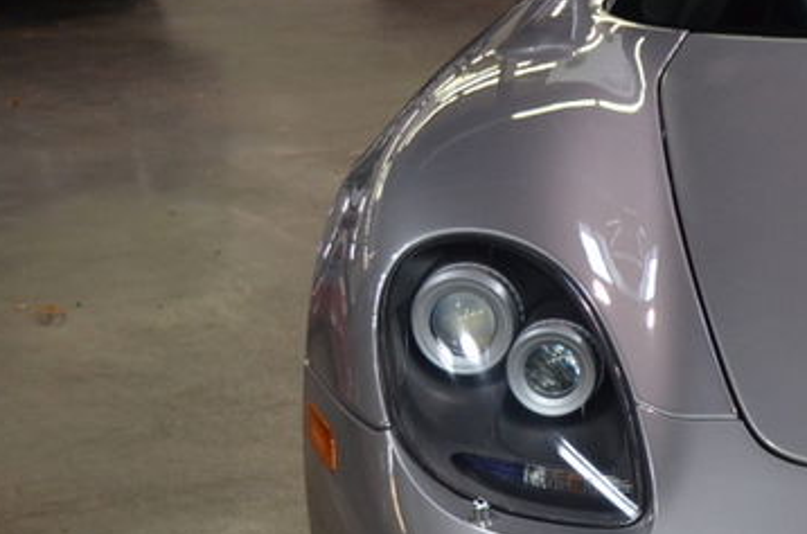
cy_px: 356
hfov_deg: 13.4
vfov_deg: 9.3
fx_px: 3266
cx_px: 1141
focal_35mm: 146
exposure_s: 1/60
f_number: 5
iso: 720
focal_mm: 34
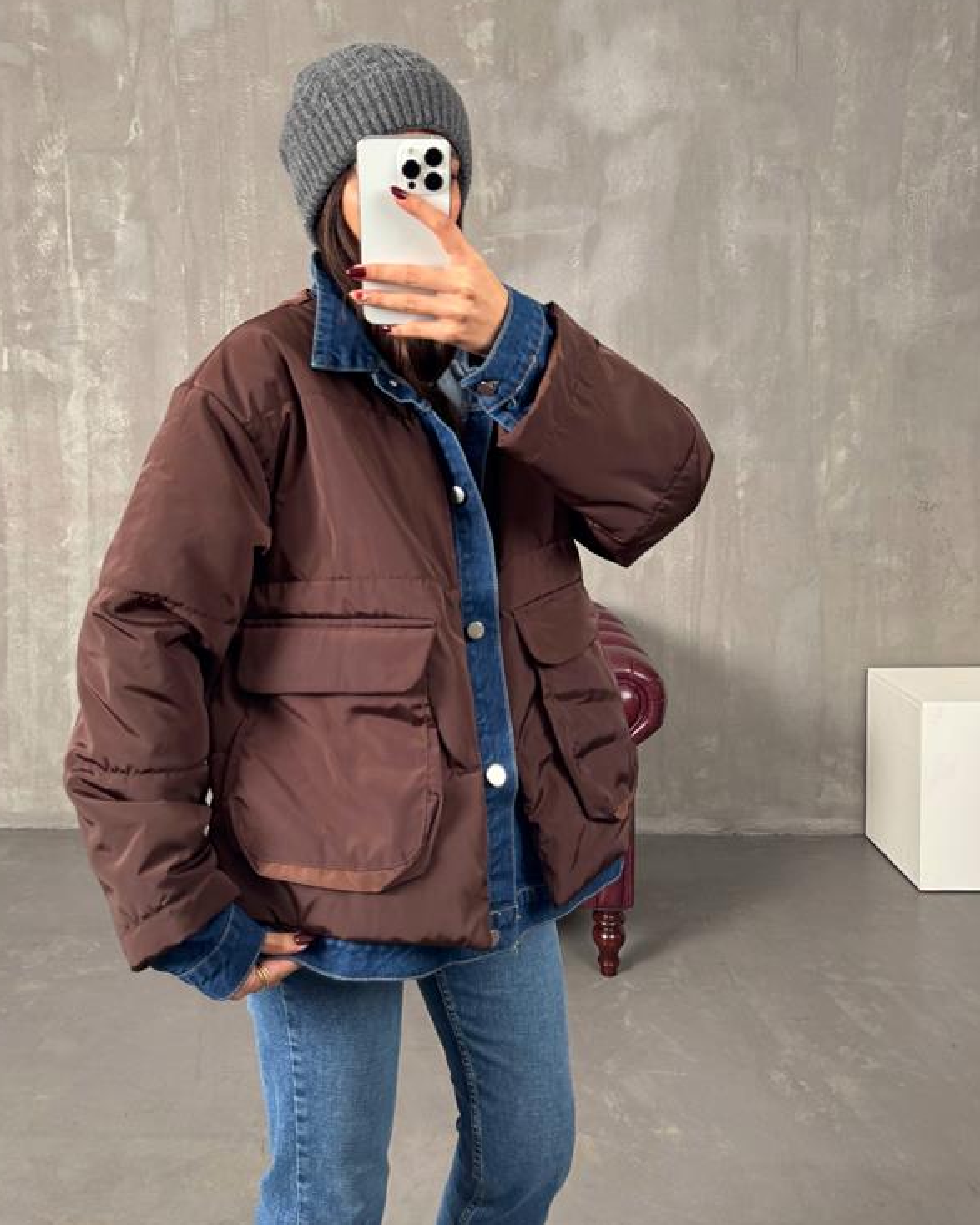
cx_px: 408
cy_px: 496
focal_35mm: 30
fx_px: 1088
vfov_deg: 58.4
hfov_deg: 48.3
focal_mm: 6.76
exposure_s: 1/106
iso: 200
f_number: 1.78
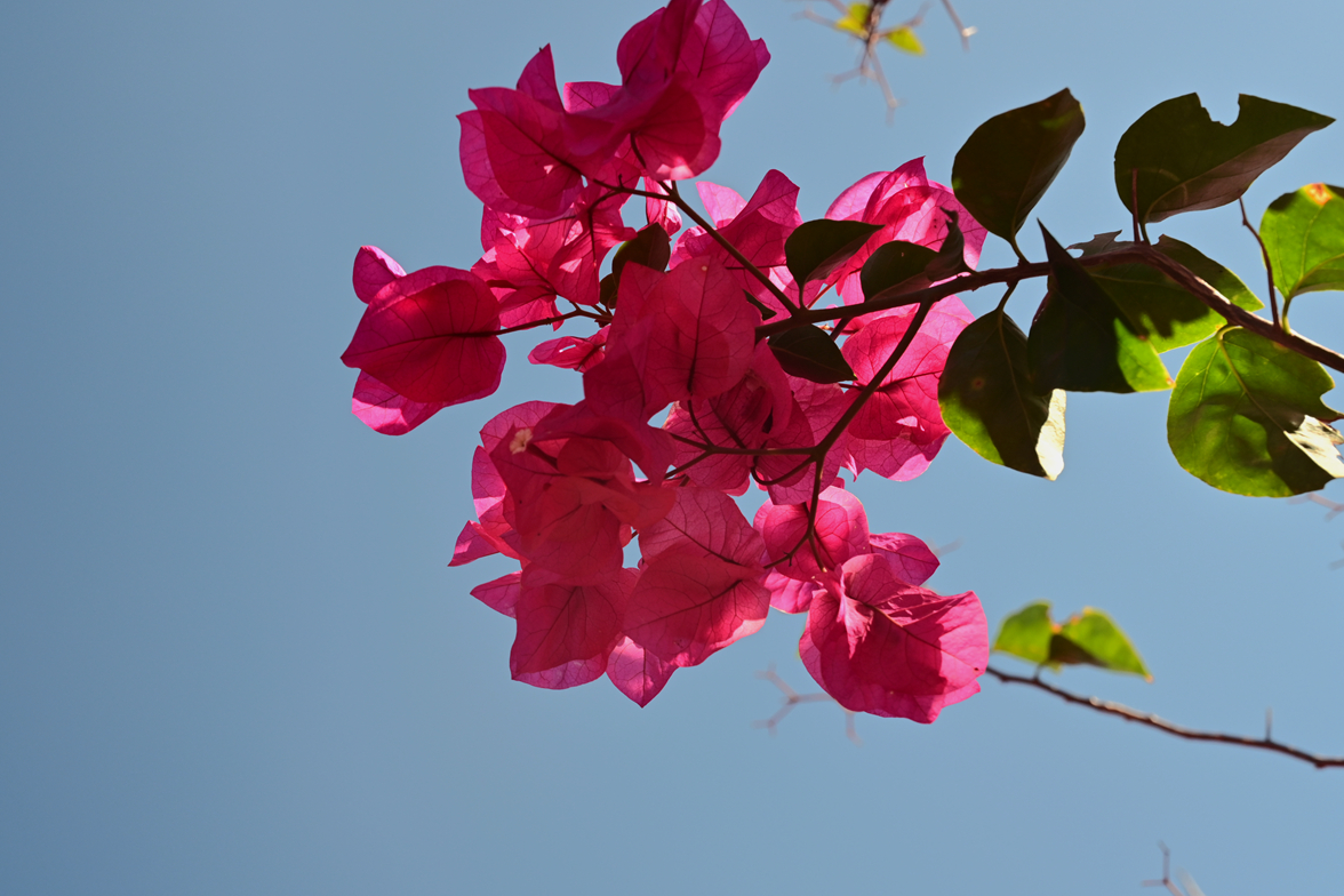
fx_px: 1867
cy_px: 449
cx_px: 671
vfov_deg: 27.0
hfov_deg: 39.6
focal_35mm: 50
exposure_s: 1/200
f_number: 8
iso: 250
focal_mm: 49
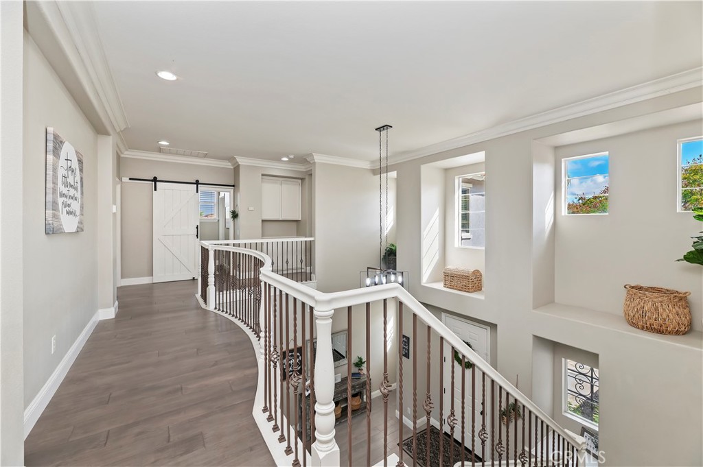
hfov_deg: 104.3
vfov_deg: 81.1
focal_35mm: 14
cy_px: 234
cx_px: 352
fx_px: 273
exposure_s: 1/100
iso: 500
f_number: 10
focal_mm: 14
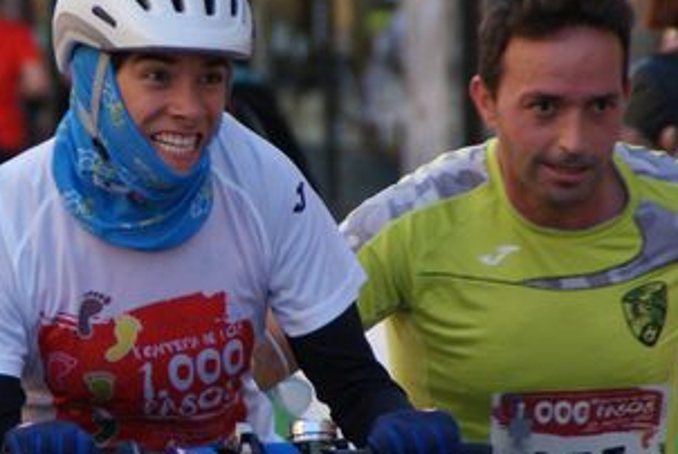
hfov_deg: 2.6
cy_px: 137
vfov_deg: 1.7
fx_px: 15005
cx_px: 92
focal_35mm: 796
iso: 400
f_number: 6.3
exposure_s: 1/320
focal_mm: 200
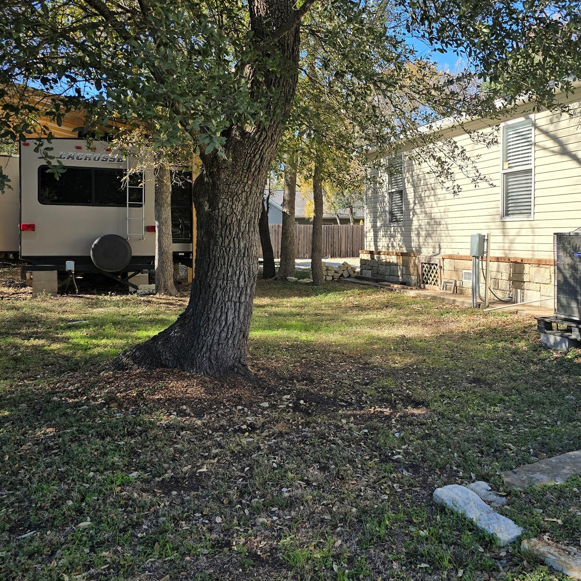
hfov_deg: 52.0
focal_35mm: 31
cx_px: 359
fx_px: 589
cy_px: 250
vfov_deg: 52.4
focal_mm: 6.3
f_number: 1.7
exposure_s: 1/563
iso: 12
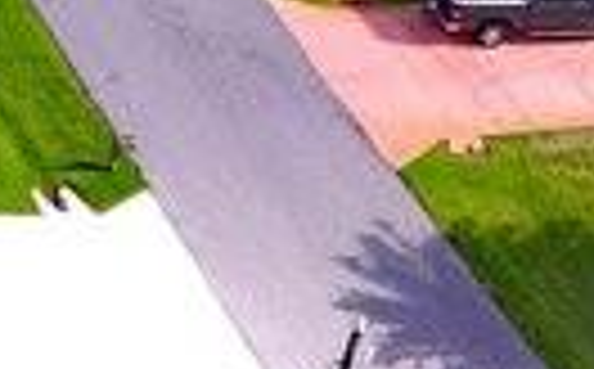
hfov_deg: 10.4
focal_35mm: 161
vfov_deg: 7.3
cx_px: -1022
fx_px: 2602
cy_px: -693
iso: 100
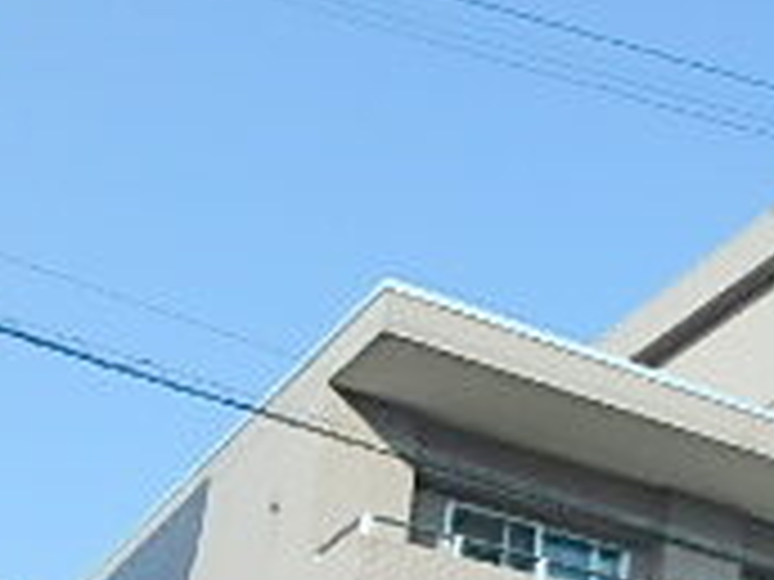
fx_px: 1744
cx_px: 1184
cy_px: 755
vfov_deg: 17.7
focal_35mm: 78
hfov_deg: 20.9
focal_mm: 3.7
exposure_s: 1/400
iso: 125
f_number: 6
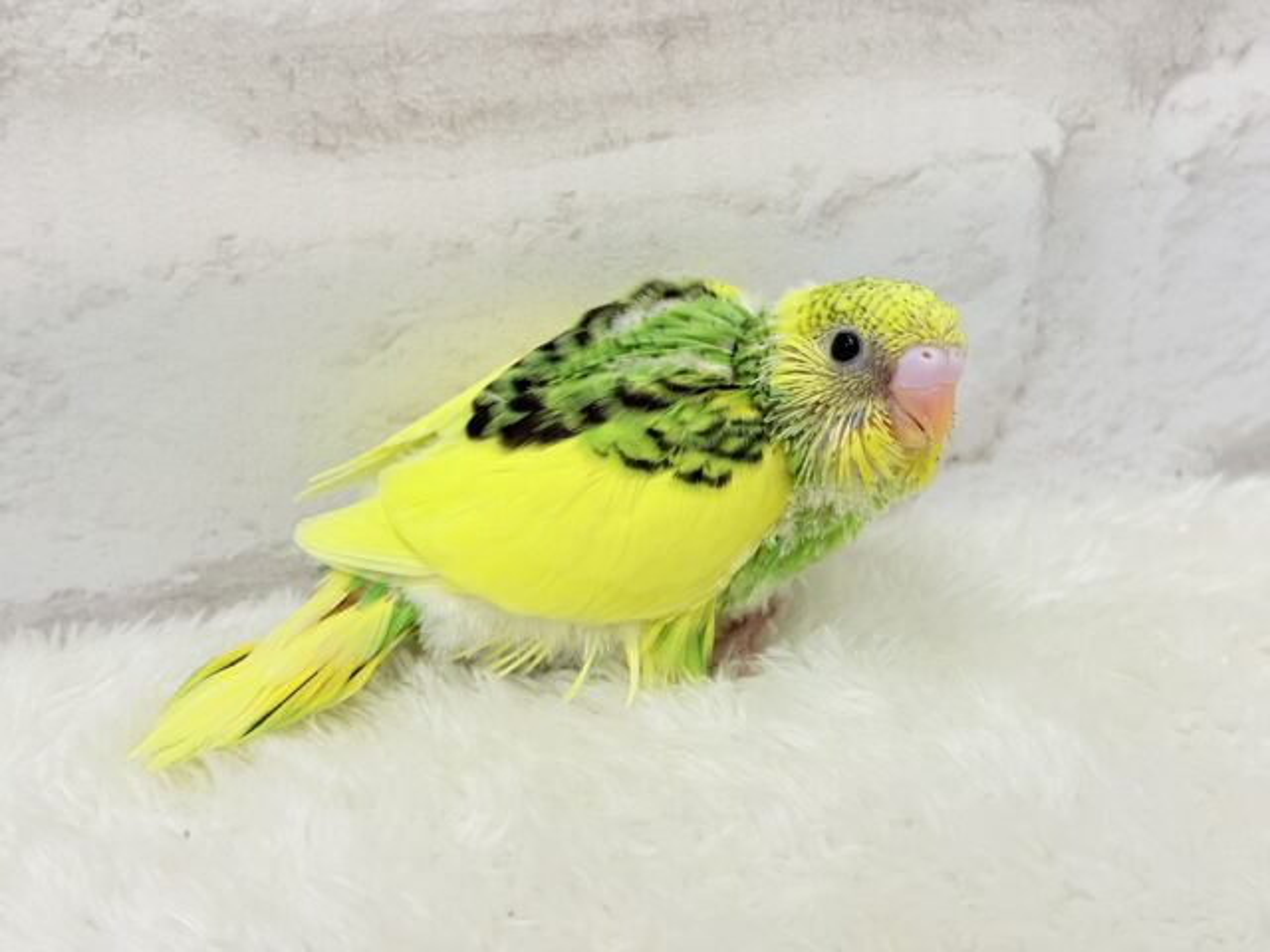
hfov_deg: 36.8
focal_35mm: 52
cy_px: 476
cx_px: 635
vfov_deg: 28.0
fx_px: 1908
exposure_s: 1/100
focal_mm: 5.96
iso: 64
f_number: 1.6
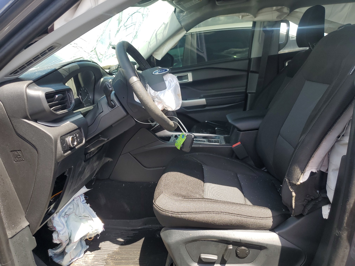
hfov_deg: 67.3
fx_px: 267
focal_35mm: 26
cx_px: 178
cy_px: 133
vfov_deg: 53.1
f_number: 1.5
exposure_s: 1/435
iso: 50
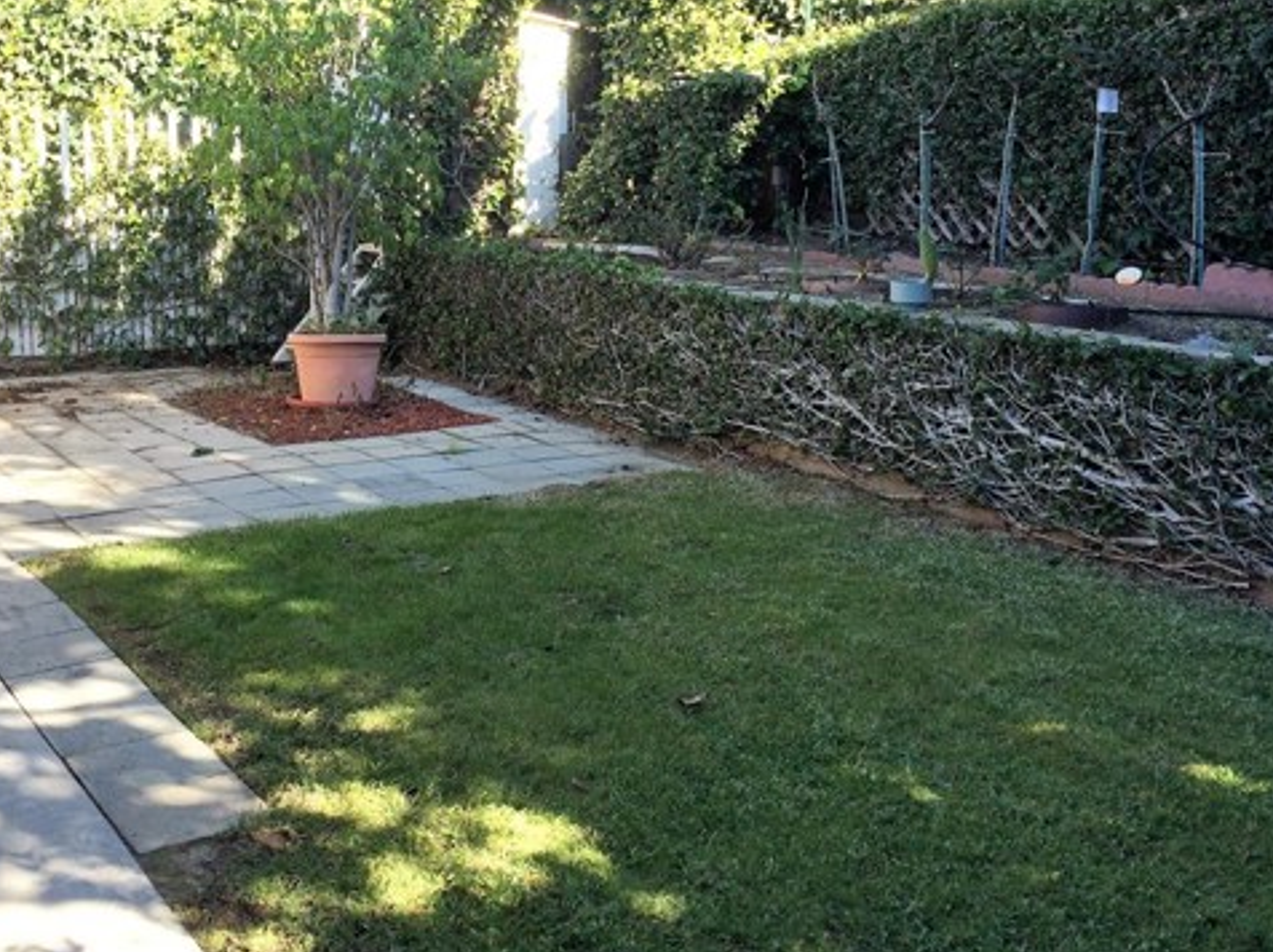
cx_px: 567
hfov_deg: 47.8
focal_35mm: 39
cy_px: 336
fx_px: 1433
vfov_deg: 36.5
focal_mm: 4.15
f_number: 2.2
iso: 32
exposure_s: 1/357
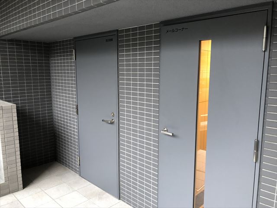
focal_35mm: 28
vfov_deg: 49.7
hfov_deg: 63.4
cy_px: 104
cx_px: 138
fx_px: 224
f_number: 1.8
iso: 80
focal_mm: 3.99
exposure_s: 1/17
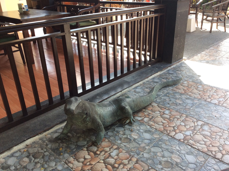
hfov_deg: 56.9
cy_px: 86
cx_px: 114
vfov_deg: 44.1
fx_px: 211
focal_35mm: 32
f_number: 2.4
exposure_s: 1/181
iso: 32
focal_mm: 3.3
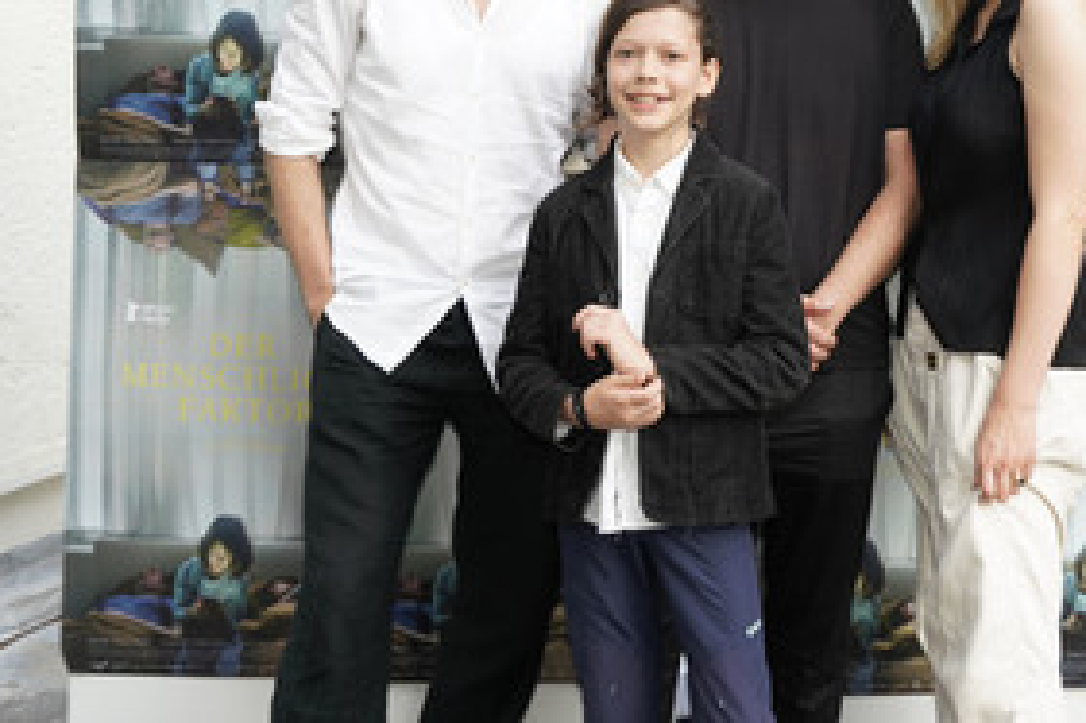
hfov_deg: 32.7
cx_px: 701
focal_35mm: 61
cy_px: 147
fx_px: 1839
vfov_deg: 22.0
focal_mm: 38
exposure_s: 1/125
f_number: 7.1
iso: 800
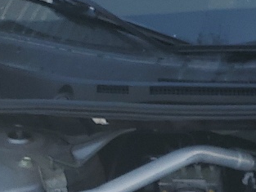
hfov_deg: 13.5
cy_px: 341
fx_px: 984
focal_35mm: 133
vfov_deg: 10.5
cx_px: 435
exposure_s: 1/2000
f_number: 1.5
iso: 50
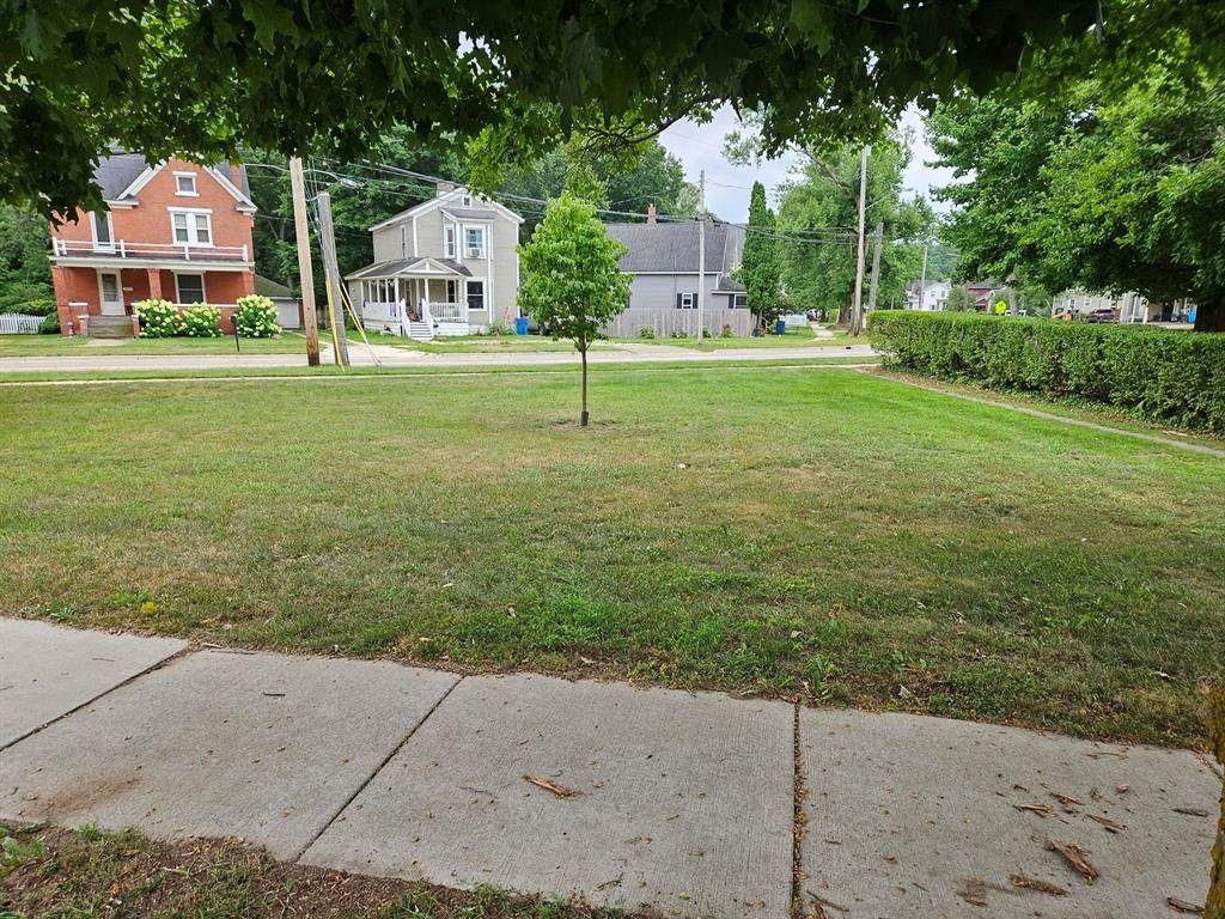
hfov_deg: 73.9
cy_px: 460
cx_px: 612
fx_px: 814
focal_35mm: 23
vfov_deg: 58.9
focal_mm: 5.4
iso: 25
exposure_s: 1/241
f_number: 1.8
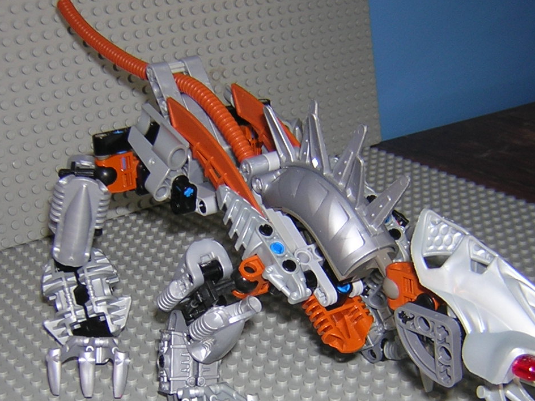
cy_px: 311
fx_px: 943
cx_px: 265
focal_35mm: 61
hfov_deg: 31.7
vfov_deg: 23.7
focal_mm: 4.7
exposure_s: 1/60.1
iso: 100
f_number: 2.6
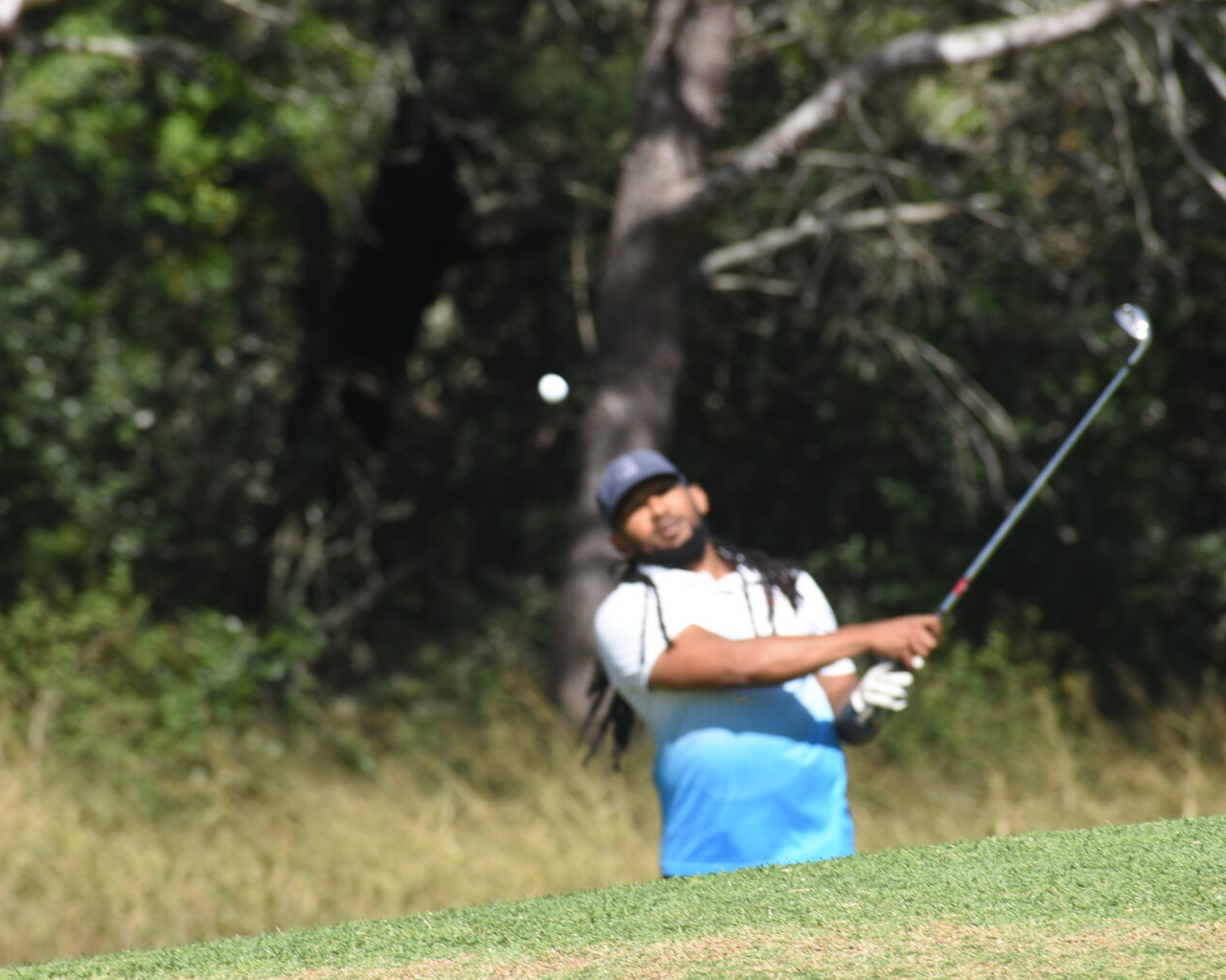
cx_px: 578
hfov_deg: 4.8
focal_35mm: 406
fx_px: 14731
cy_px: 491
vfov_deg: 3.8
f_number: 9
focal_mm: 240
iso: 100
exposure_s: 1/160
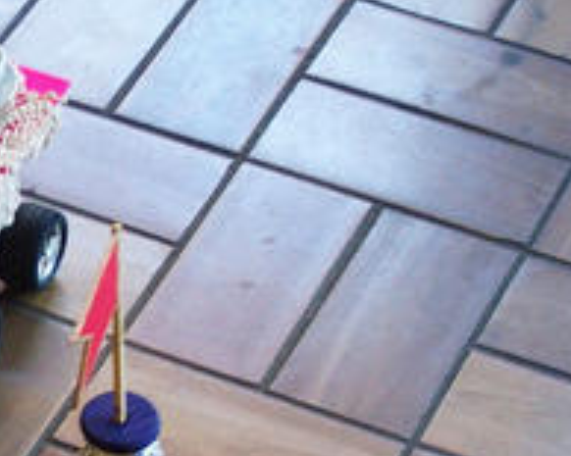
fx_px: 1875
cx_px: -79
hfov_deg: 16.7
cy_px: 265
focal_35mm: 111
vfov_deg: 13.9
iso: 400
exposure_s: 1/50
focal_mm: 9.8
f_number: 2.8
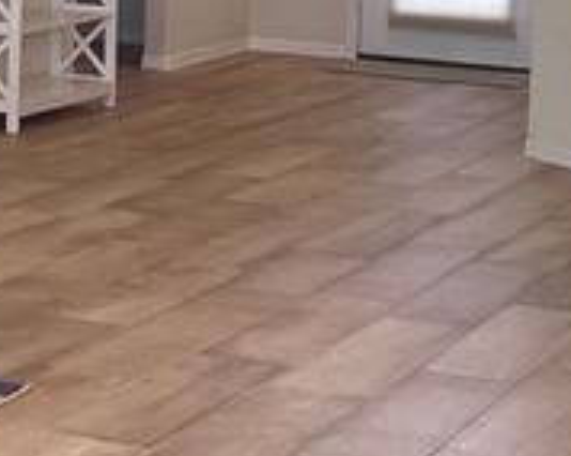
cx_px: -151
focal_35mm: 146
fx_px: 2465
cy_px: -263
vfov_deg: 10.2
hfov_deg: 12.8
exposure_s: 1/120
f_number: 1.8
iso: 80
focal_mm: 4.25
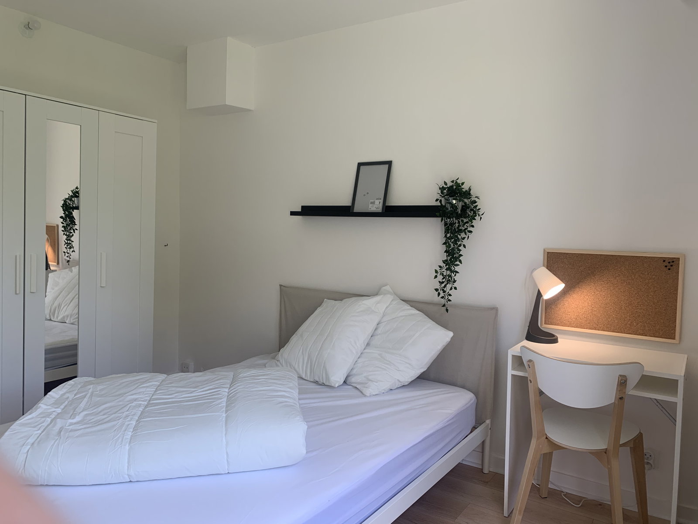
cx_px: 349
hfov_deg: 67.3
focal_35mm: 26
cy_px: 262
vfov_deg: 53.1
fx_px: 524
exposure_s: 1/122
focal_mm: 4.25
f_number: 1.8
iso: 32
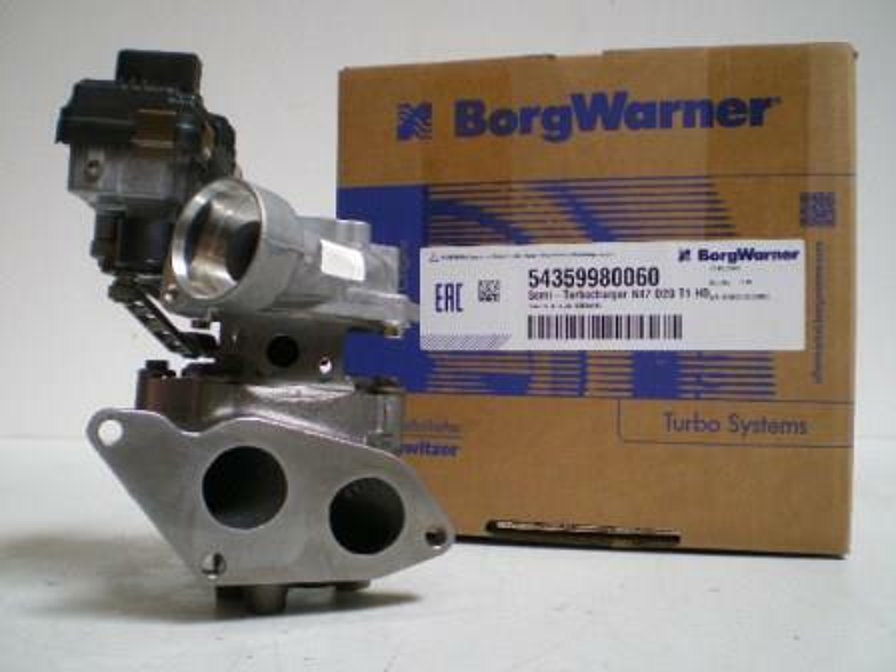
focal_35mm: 38
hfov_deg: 49.0
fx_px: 984
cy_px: 336
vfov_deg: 37.7
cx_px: 448
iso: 200
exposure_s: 1/30
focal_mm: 6.3
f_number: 3.1
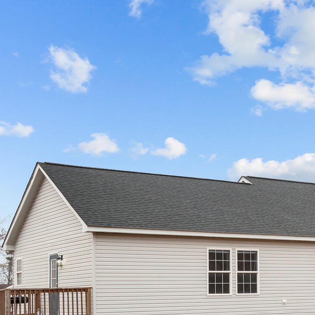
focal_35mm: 66
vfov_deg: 26.0
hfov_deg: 25.0
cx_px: 307
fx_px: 679
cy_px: 209
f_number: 6.3
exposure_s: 1/160
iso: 400
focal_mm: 32
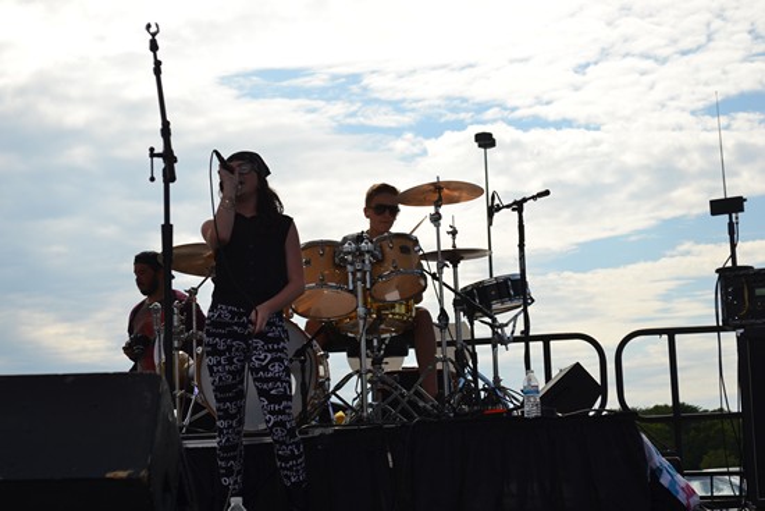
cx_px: 382
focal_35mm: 82
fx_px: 1753
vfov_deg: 16.6
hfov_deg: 24.6
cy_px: 256
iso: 100
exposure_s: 1/200
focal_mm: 55
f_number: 7.1
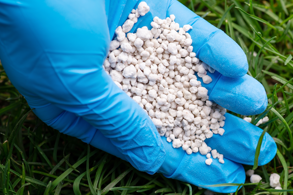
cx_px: 233
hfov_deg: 11.8
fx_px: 1417
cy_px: 120
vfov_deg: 7.9
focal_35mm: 174
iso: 160
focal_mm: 100
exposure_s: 1/400
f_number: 8
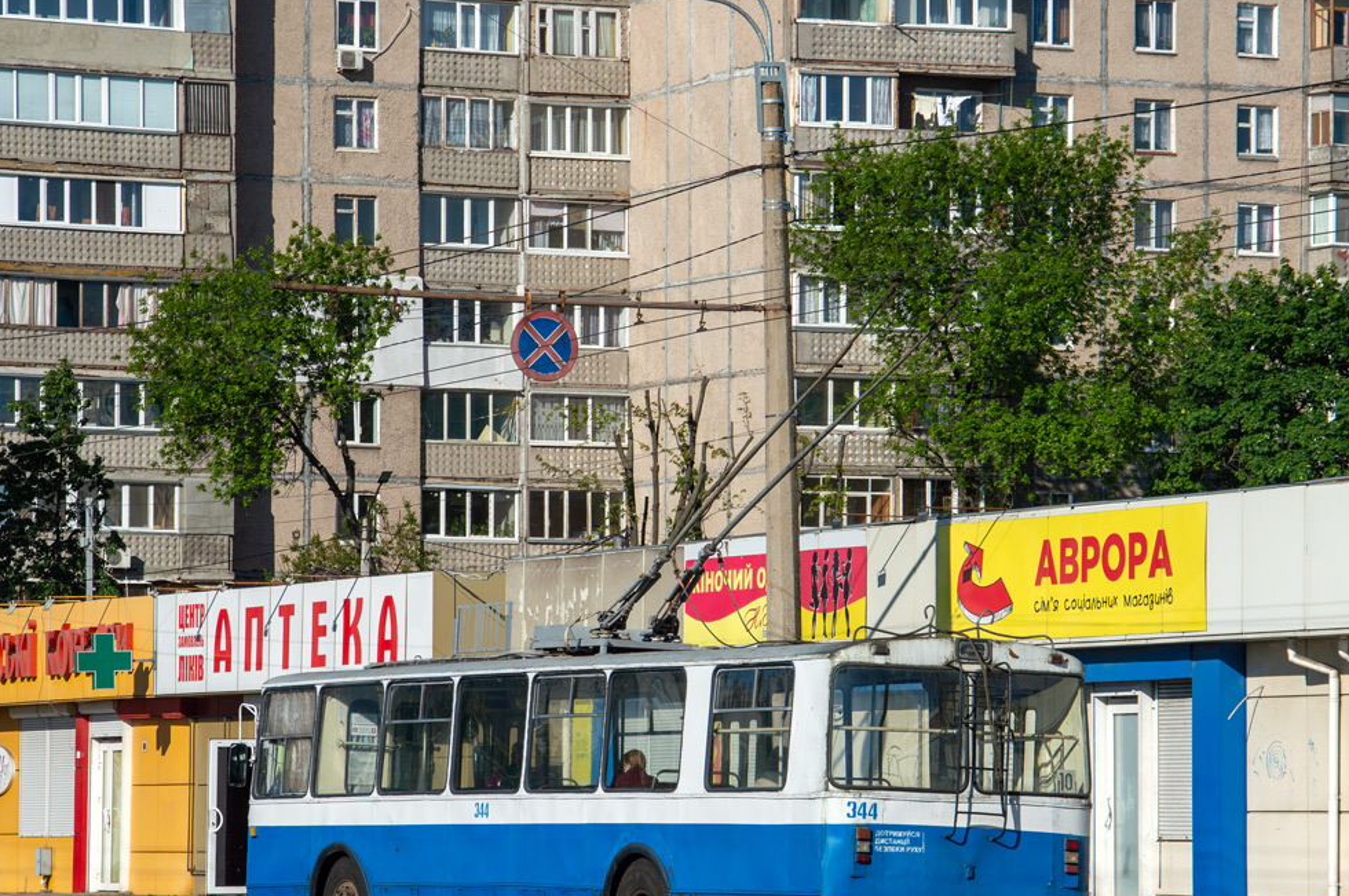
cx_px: 686
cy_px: 531
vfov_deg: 9.3
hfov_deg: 14.0
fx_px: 5502
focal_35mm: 147
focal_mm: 80
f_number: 10
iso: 100
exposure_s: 1/640
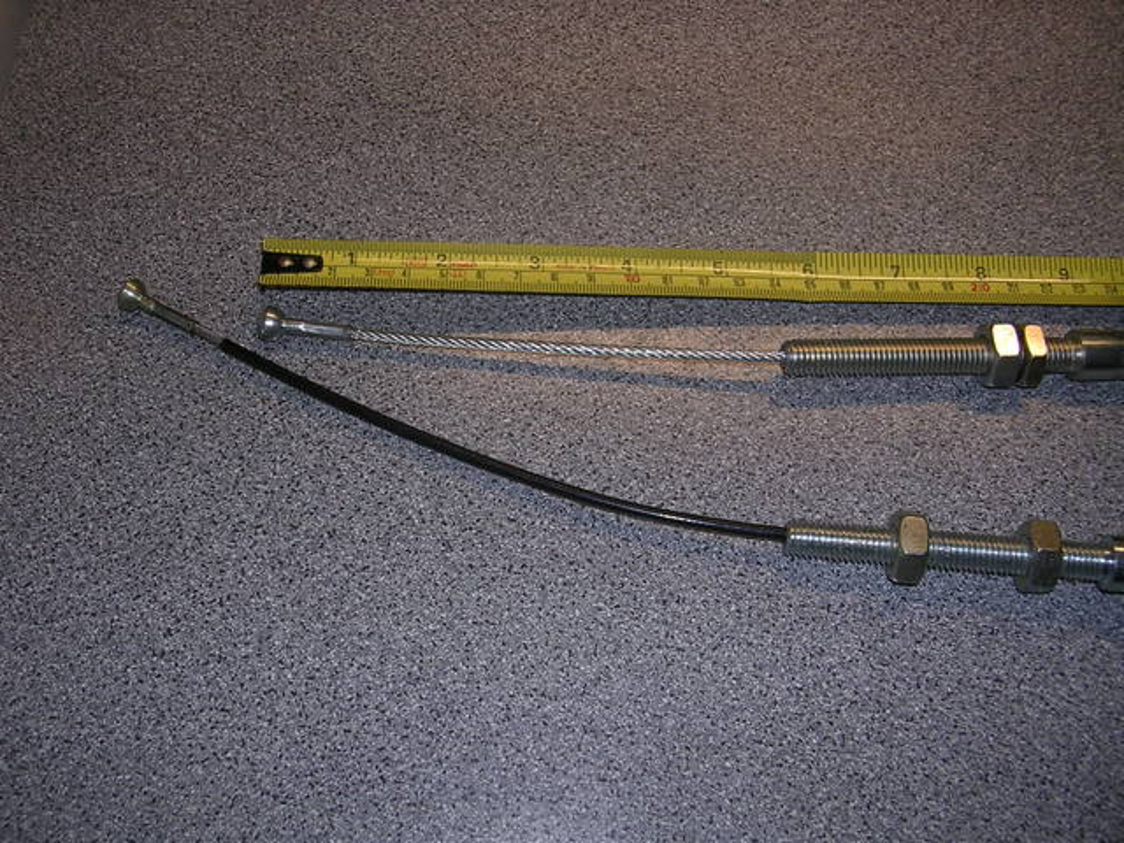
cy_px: 422
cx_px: 562
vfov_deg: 37.7
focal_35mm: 38
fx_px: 1234
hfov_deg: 49.0
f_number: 2.8
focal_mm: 5.8
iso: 50
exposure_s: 1/60.1
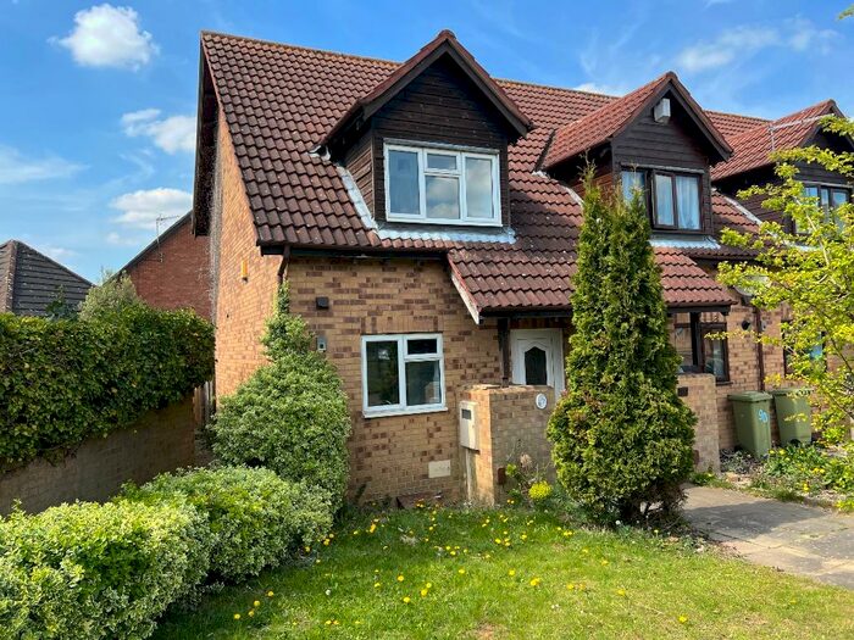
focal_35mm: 26
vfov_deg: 53.1
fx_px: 641
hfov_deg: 67.3
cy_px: 320
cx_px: 427
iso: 50
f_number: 1.5
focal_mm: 5.7
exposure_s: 1/1361
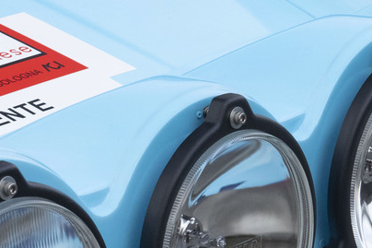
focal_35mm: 287
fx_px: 2964
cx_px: 327
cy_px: 409
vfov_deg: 4.7
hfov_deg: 7.2
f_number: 7.1
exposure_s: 1/125
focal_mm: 58
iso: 1000
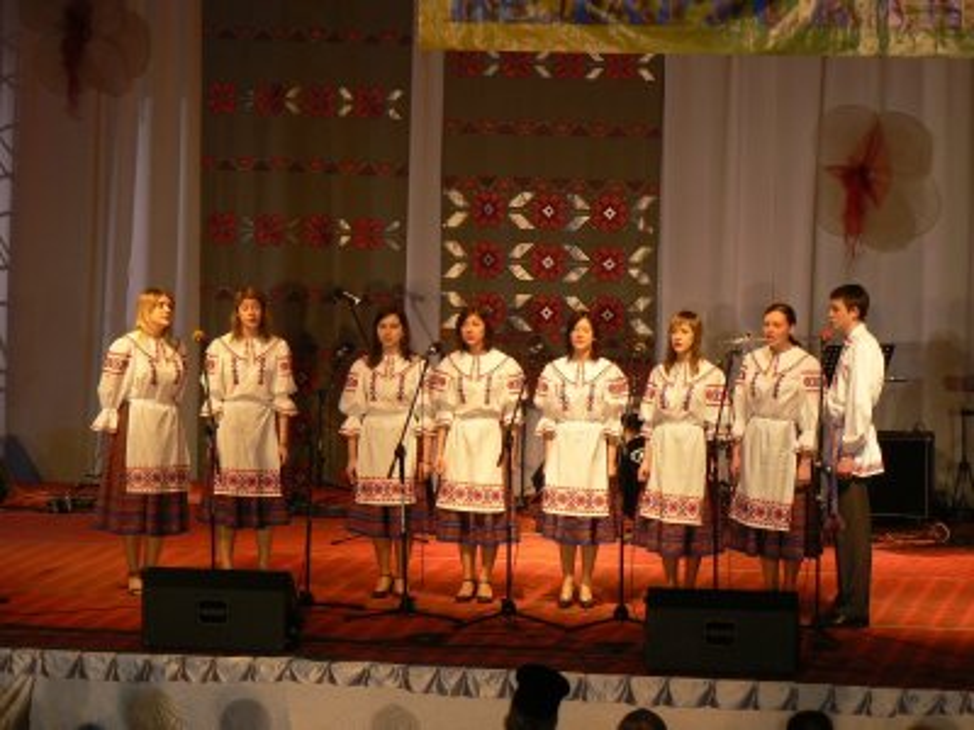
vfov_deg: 9.8
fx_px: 4249
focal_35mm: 151
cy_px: 365
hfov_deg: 13.1
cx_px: 487
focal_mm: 25.1
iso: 80
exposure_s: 1/50
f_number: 4
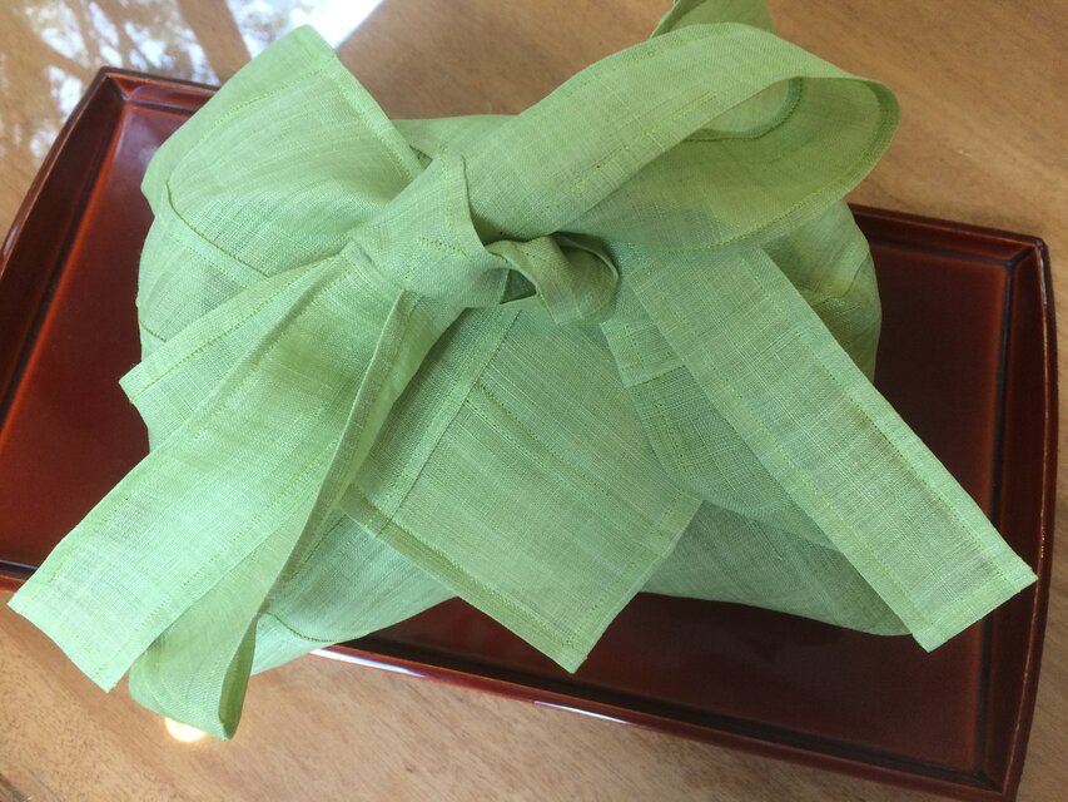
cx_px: 534
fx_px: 895
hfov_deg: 61.7
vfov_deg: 48.2
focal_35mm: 29
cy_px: 401
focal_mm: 4.15
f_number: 2.2
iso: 64
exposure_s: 1/30
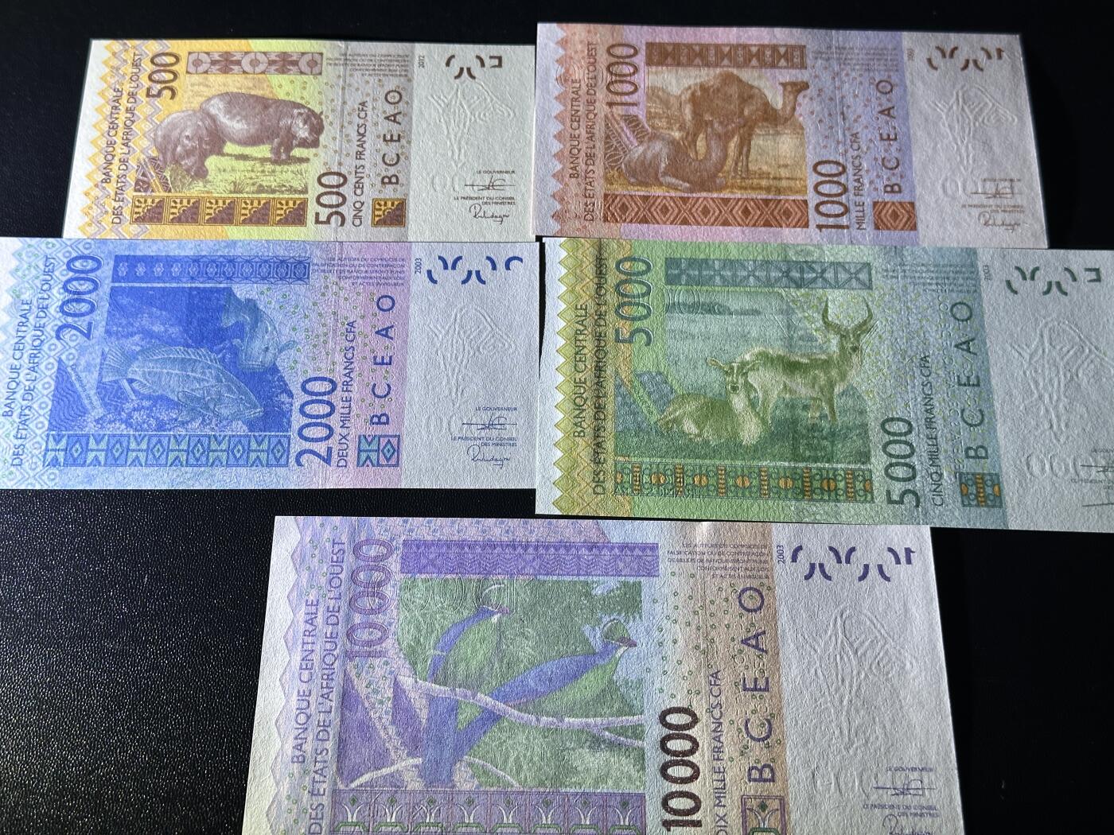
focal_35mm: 48
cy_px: 418
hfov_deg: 39.7
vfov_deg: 30.3
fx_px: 1545
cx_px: 557
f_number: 1.78
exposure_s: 1/50
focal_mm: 6.86
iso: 50
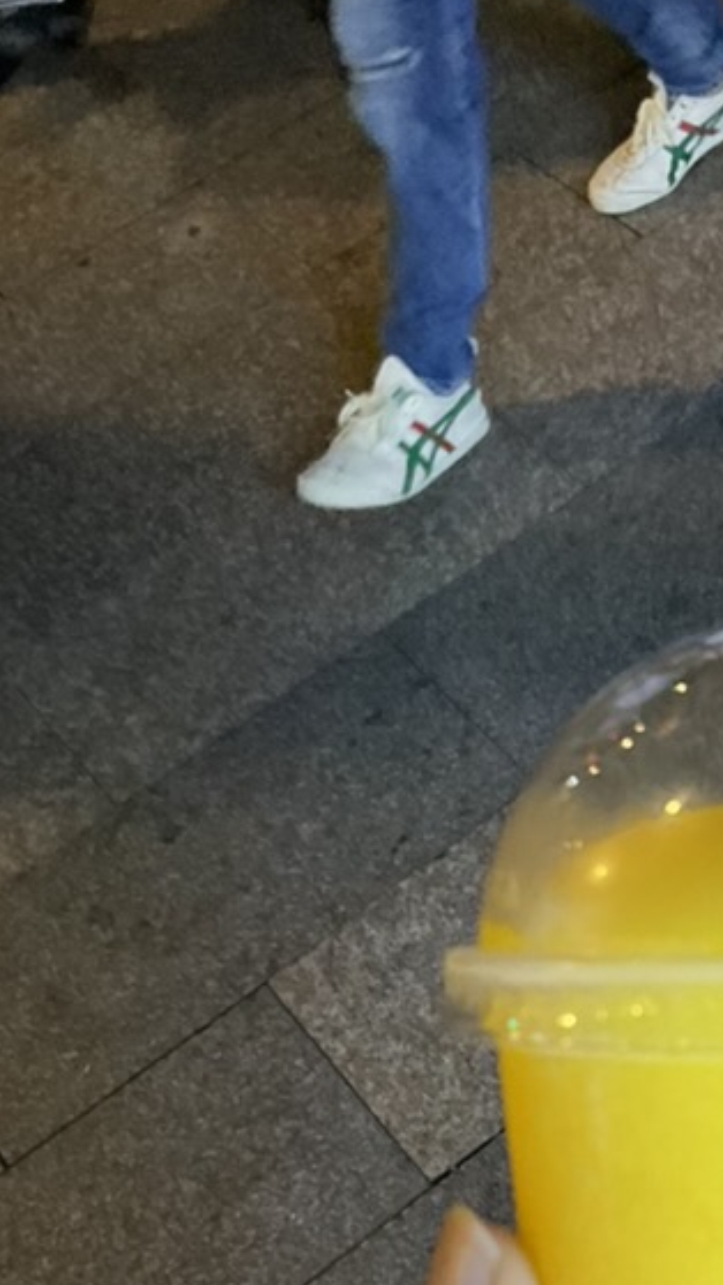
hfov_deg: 19.7
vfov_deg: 34.8
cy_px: 1041
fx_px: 1976
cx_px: 829
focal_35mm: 58
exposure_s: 1/50
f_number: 1.8
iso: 100
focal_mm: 3
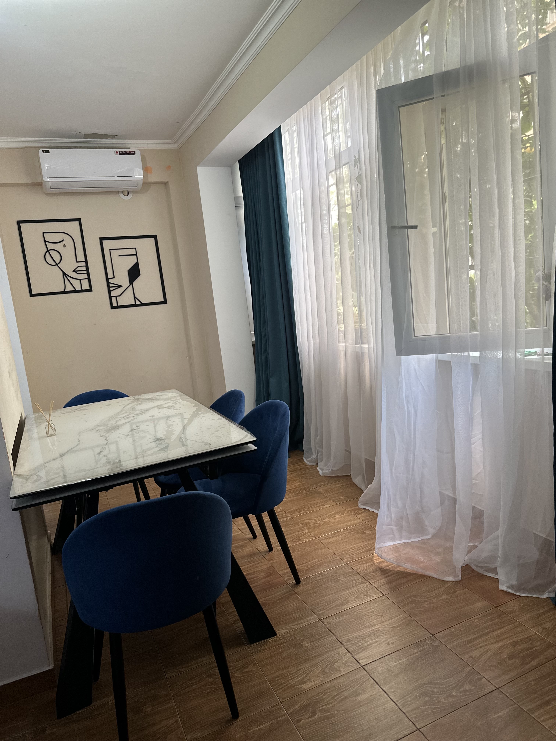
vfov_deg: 71.6
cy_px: 370
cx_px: 278
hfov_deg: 56.8
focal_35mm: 24
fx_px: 514
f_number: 1.78
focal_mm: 6.86
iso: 160
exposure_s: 1/75
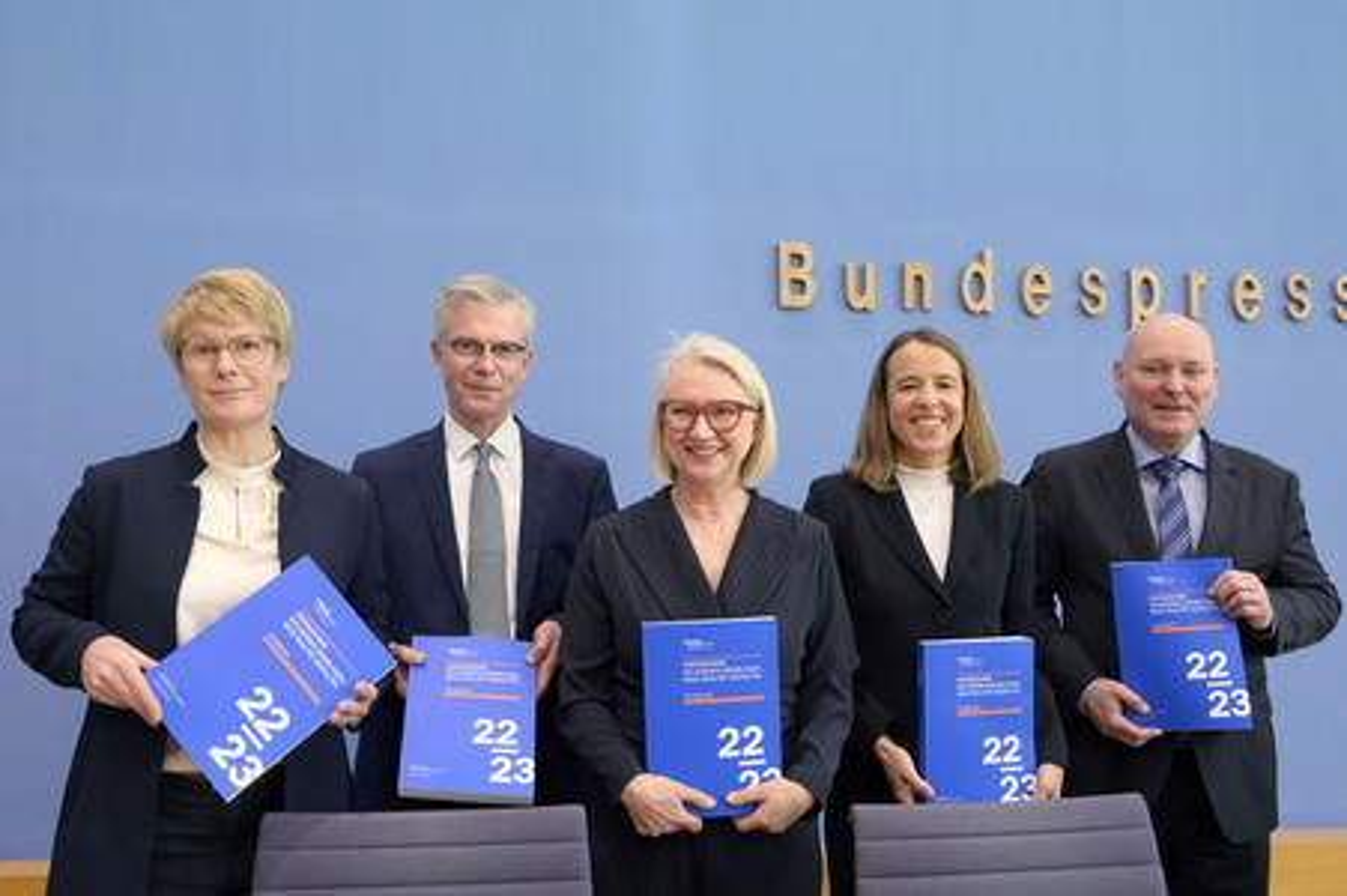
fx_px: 1196
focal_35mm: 32
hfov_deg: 58.8
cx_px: 674
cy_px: 448
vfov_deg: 41.1
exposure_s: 1/400
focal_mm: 32
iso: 3200
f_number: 5.6
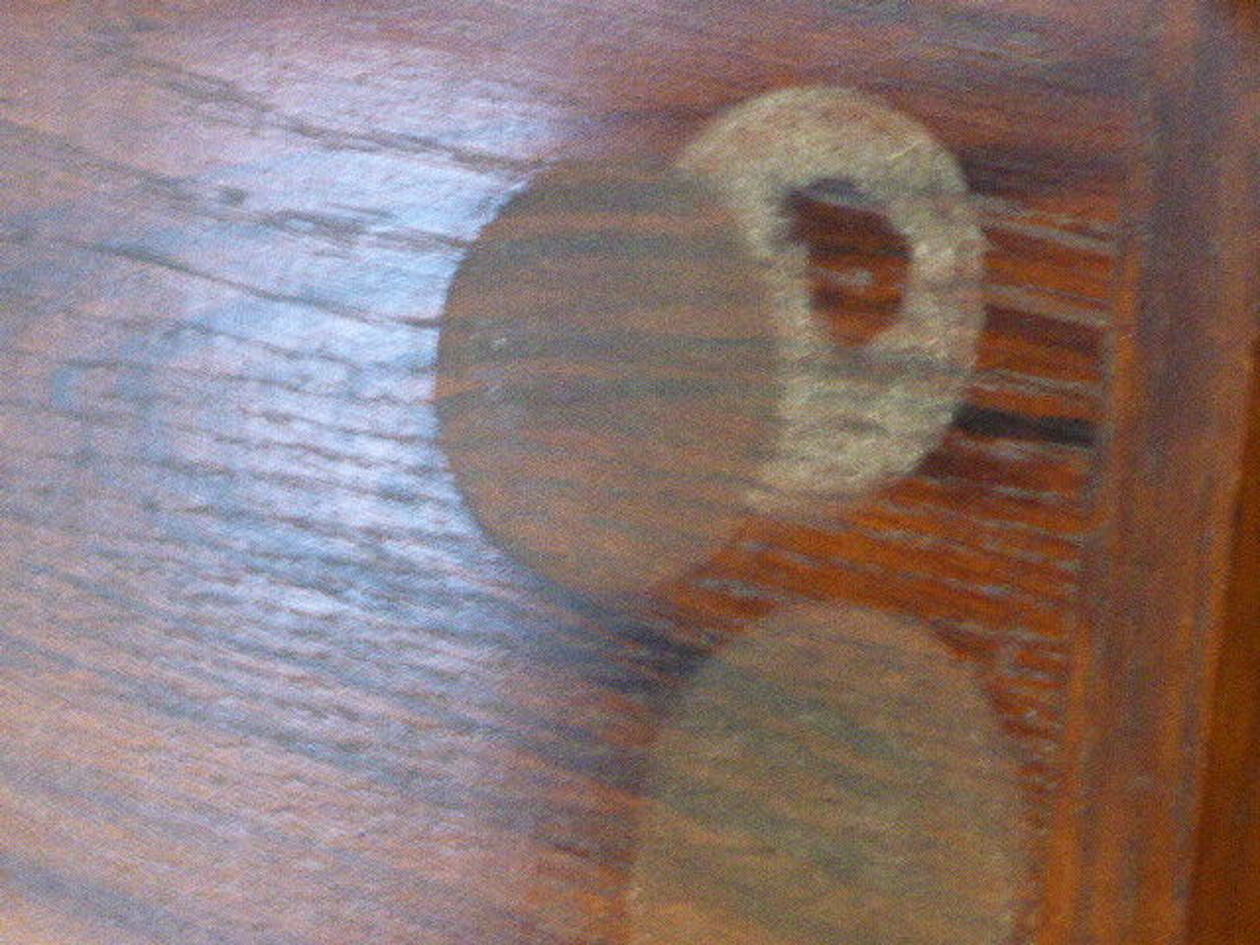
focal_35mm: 127
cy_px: 472
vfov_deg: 11.7
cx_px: 630
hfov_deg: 15.5
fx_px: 4623
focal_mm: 20.6
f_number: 5.3
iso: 1600
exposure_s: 1/20
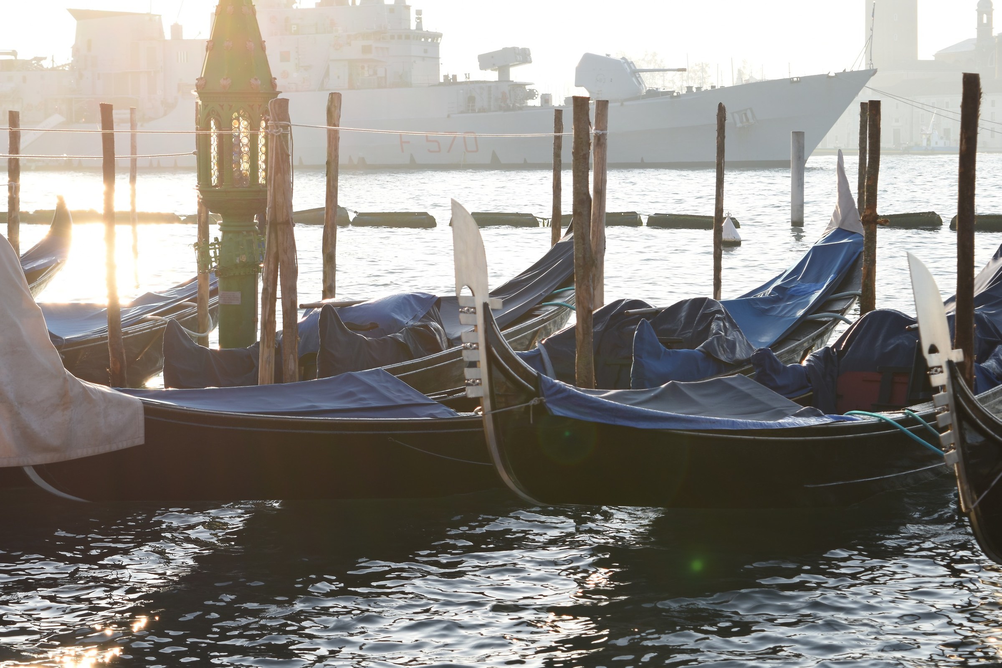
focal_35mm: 82
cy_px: 334
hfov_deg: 24.6
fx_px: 2296
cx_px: 501
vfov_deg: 16.5
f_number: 5.6
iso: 100
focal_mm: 55
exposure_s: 1/200
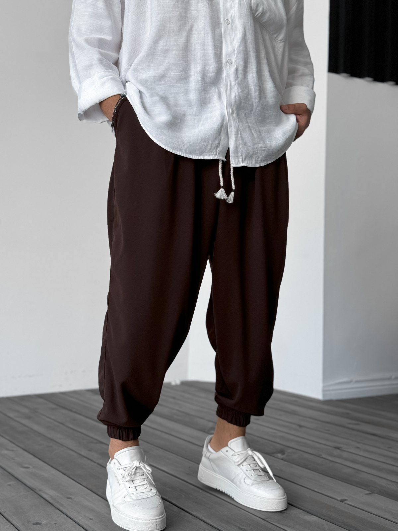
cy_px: 266
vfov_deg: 39.7
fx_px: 736
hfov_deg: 30.3
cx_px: 199
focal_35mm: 48
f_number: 1.8
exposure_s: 1/160
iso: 80
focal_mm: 6.76
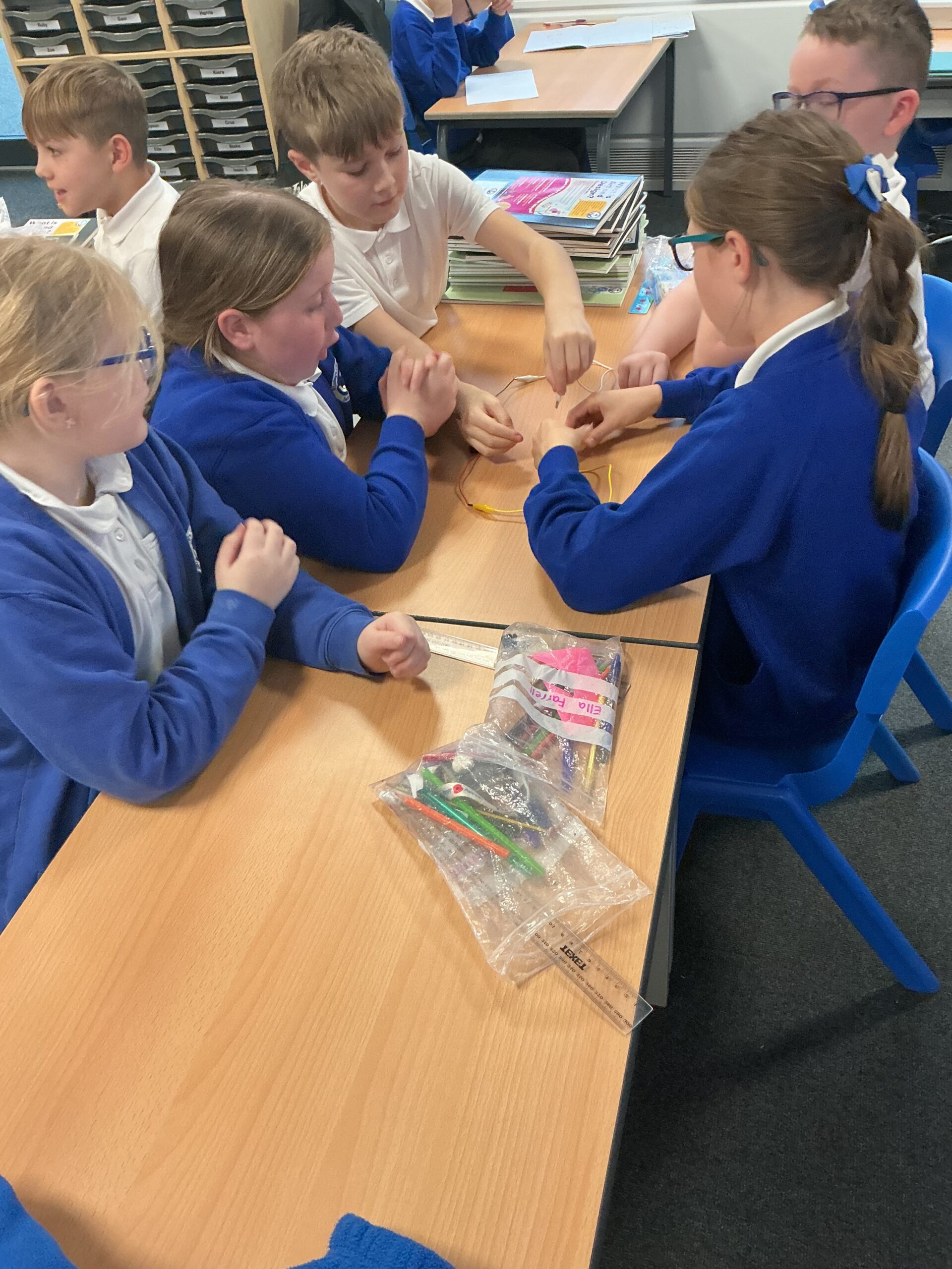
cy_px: 634
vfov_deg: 61.7
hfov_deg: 48.2
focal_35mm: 29
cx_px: 476
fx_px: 1063
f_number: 1.8
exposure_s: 1/60
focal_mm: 3
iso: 160
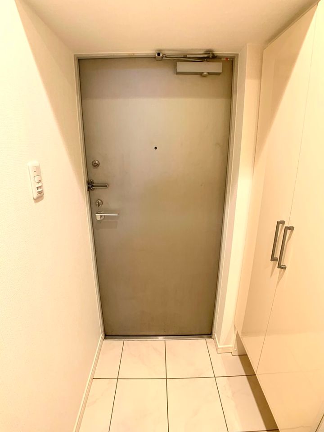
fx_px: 324
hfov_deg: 53.1
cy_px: 216
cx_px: 162
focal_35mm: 26
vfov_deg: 67.3
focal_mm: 4.25
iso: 100
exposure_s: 1/50
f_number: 1.8
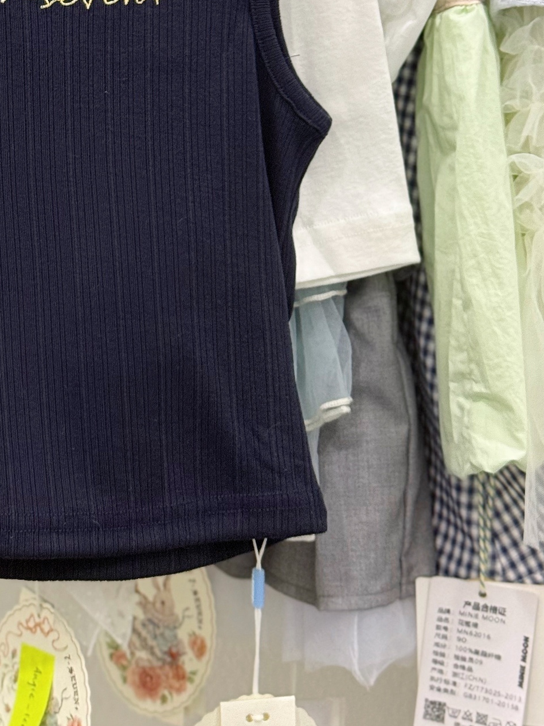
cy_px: 135
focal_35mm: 91
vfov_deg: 21.3
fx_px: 1907
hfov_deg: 16.0
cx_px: 44
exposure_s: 1/33
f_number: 1.78
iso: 200
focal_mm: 6.76
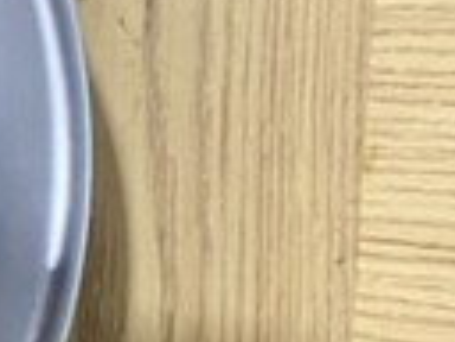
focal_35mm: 124
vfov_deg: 12.0
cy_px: 164
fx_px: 1630
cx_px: -622
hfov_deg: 12.6
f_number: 1.8
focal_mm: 4.25
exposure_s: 1/59
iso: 500
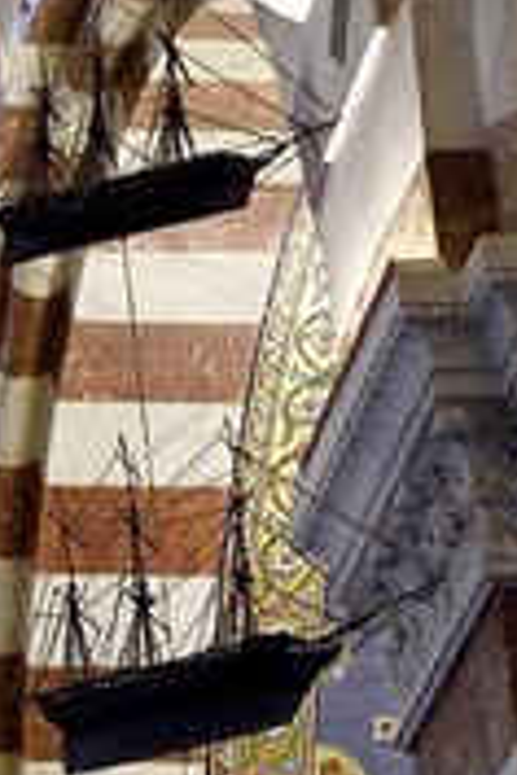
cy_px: 635
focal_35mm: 262
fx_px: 5643
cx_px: -1073
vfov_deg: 7.8
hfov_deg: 5.0
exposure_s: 1/30
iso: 800
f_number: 7.1
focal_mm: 29
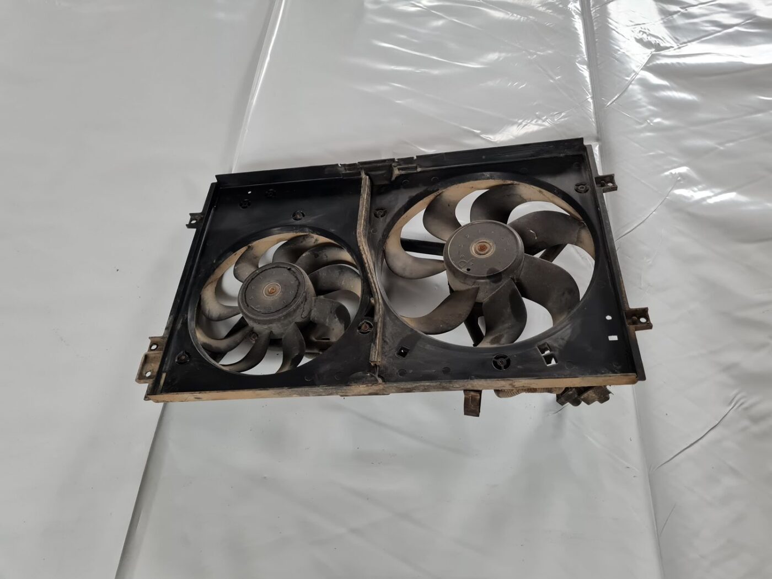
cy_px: 290
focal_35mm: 26
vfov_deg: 53.1
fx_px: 580
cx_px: 386
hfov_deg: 67.3
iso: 320
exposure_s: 1/50
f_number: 1.8
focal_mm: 5.4
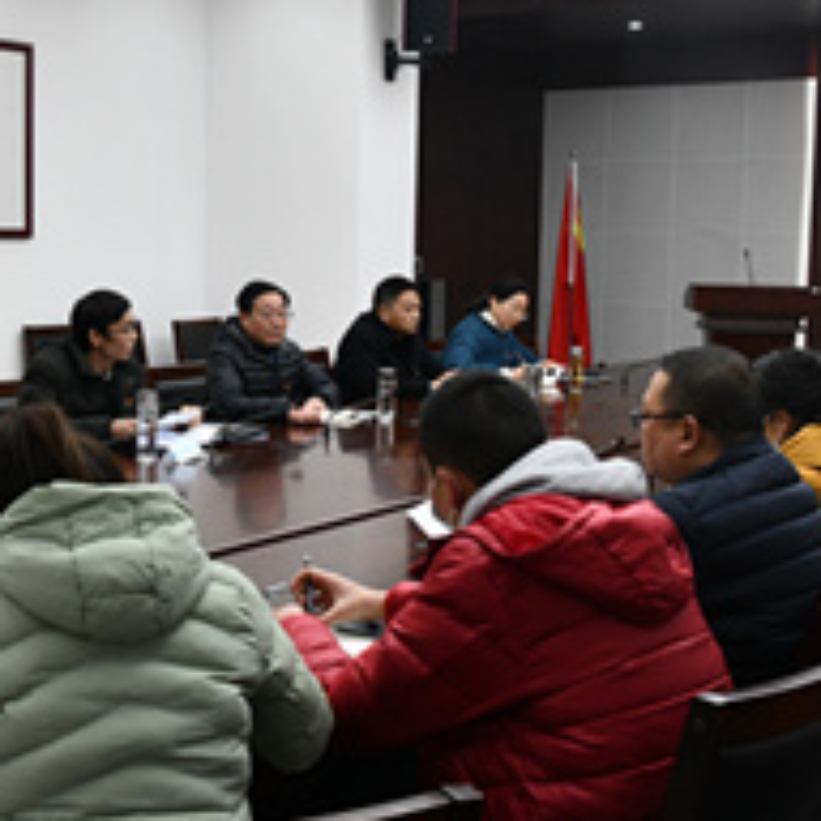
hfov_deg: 31.8
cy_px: 408
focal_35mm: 53
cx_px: 231
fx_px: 1422
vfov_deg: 32.2
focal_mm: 24
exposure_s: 1/160
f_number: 6.3
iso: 2000
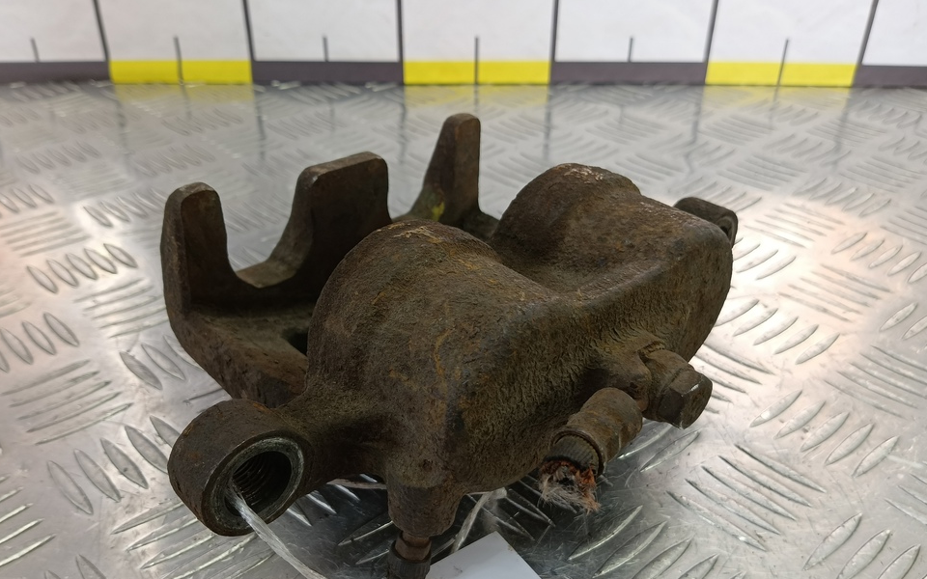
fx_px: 657
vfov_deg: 47.3
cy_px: 354
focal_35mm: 26
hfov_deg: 70.4
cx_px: 439
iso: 86
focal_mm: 4.11
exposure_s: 1/50
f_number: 1.6
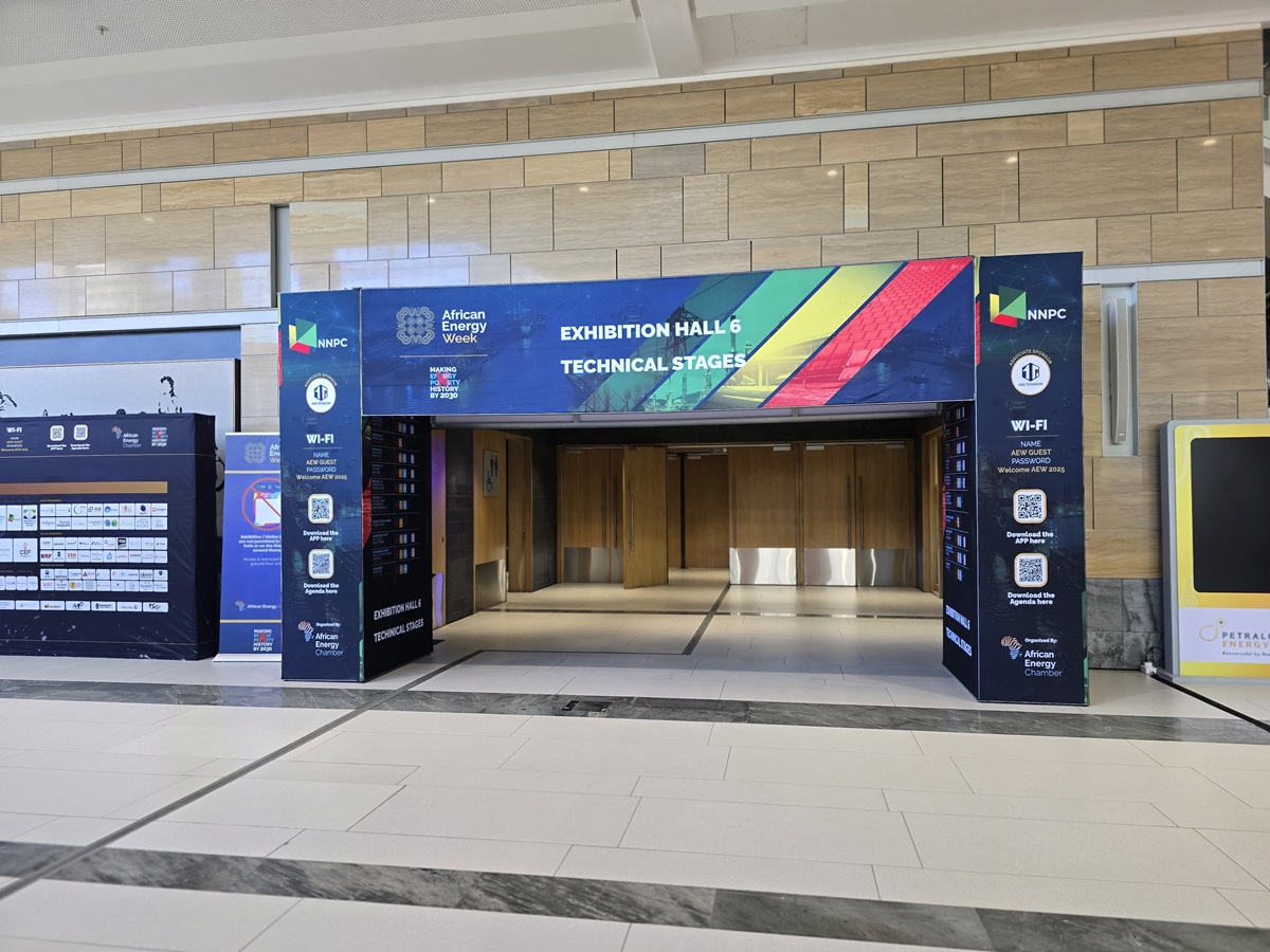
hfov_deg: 73.9
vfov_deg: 58.9
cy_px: 476
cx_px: 635
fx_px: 844
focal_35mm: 23
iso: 200
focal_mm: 6.3
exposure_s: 1/100
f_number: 1.7
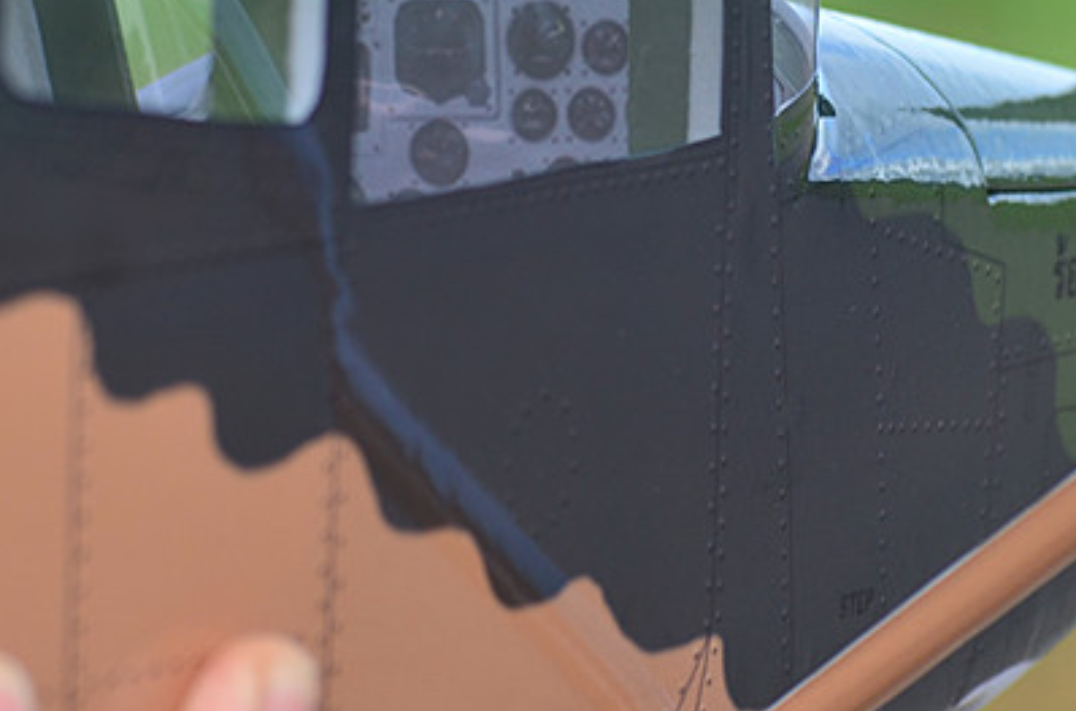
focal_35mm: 211
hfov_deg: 9.8
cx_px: 573
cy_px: 47
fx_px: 6289
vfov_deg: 6.5
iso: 160
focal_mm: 70
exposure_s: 1/400
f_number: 5.6
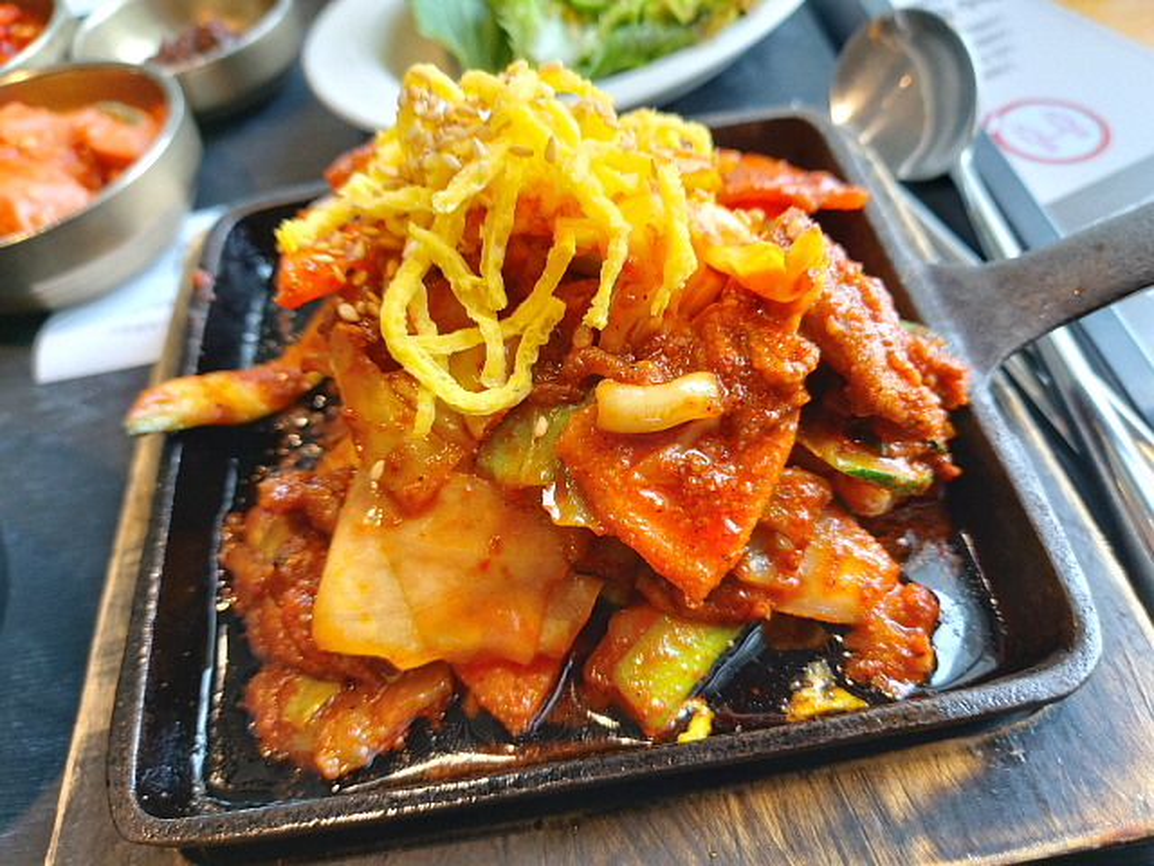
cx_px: 577
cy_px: 433
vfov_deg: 54.9
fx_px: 833
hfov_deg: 69.4
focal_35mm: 25
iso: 100
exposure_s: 1/60
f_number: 2
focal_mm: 4.58
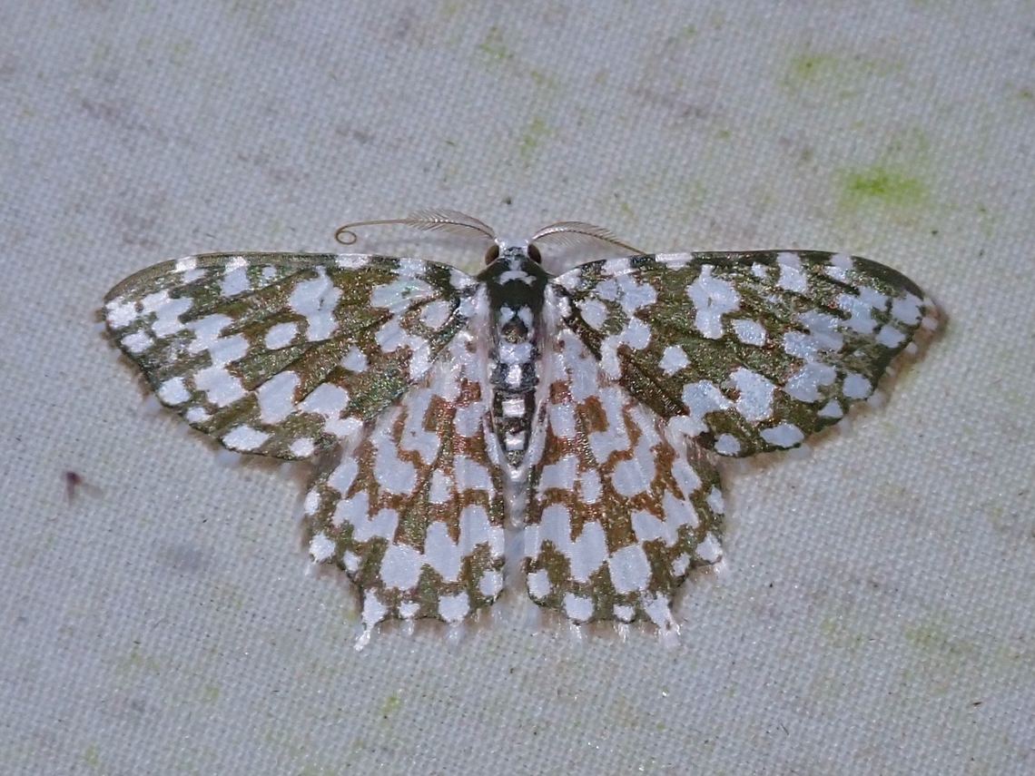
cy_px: 388
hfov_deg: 19.6
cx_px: 518
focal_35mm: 100
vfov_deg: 14.8
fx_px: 2990
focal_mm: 18
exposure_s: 1/200
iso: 200
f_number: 6.3
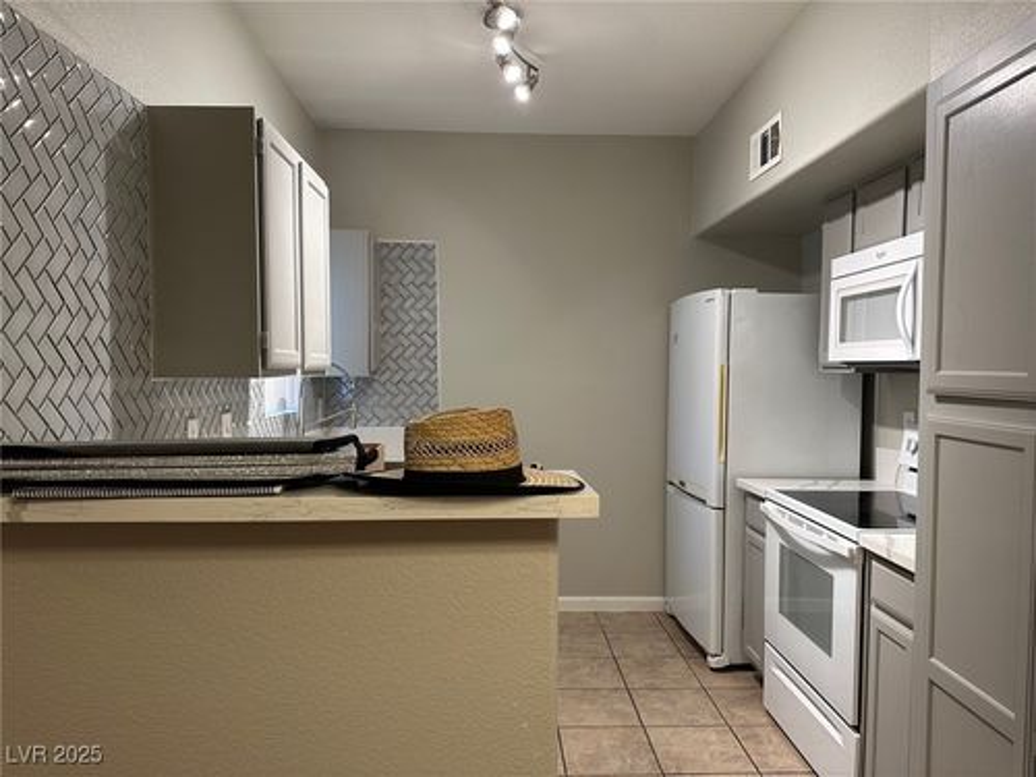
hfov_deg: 71.6
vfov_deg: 56.8
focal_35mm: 24
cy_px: 388
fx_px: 718
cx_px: 518
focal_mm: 6.86
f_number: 1.78
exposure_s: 1/60
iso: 200
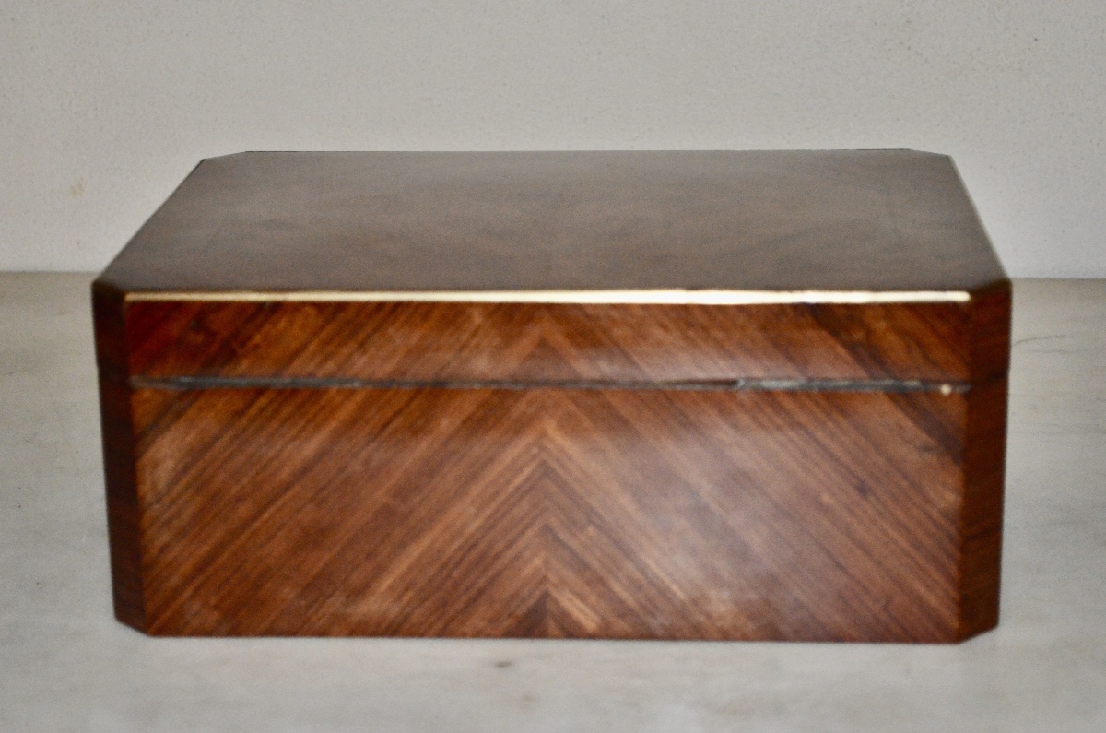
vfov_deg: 16.5
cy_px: 366
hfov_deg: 24.7
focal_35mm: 82
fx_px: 2530
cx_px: 553
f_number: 5.6
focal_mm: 55
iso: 3200
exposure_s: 1/60
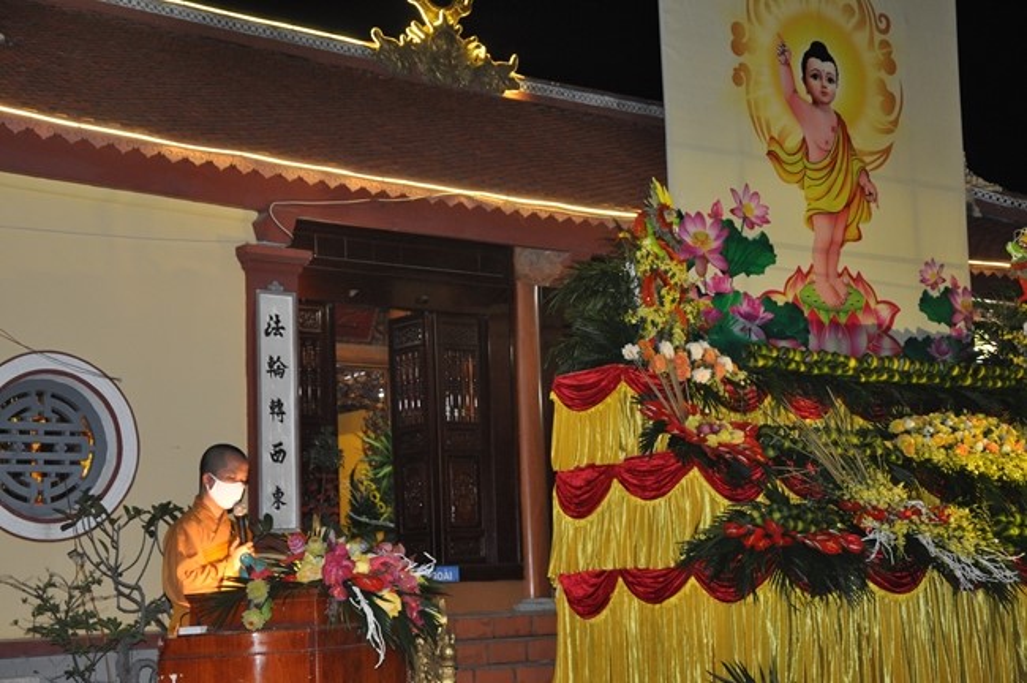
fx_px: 1795
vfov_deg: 21.5
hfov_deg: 31.9
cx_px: 514
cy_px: 342
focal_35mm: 63
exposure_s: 1/60
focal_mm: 42
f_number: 4.8
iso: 1250
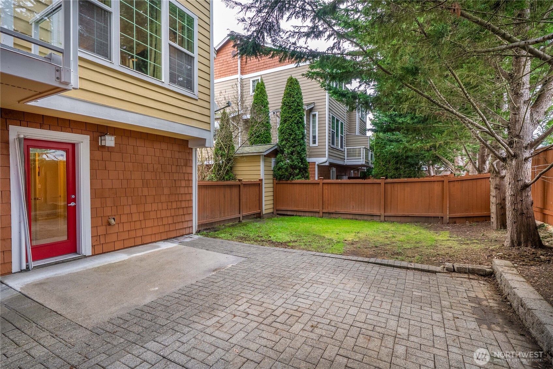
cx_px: 276
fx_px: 246
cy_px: 184
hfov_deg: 96.7
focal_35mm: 16
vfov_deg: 73.8
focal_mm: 16
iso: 320
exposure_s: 1/30
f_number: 7.1
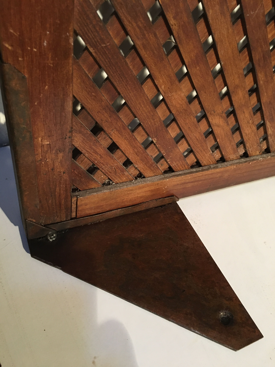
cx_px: 138
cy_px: 184
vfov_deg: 61.7
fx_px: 307
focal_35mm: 29
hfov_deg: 48.2
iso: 200
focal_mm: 4.15
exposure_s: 1/20
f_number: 2.2
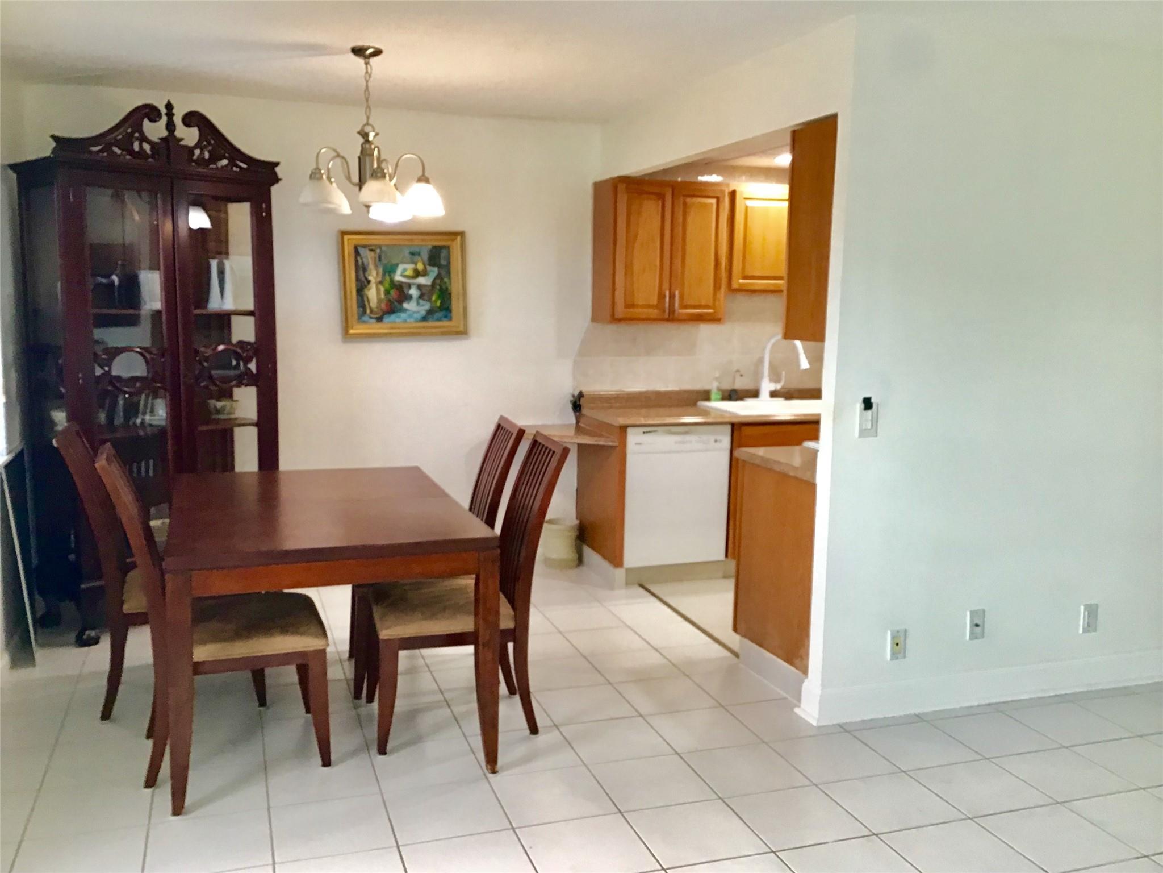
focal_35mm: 31
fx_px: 1042
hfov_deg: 58.4
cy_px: 436
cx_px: 582
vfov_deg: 45.4
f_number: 2.4
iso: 64
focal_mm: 3.3
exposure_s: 1/30
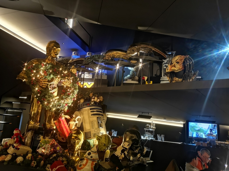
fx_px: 179
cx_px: 114
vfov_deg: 51.4
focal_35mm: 27
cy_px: 86
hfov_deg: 65.3
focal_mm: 3.95
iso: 400
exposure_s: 4
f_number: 1.8
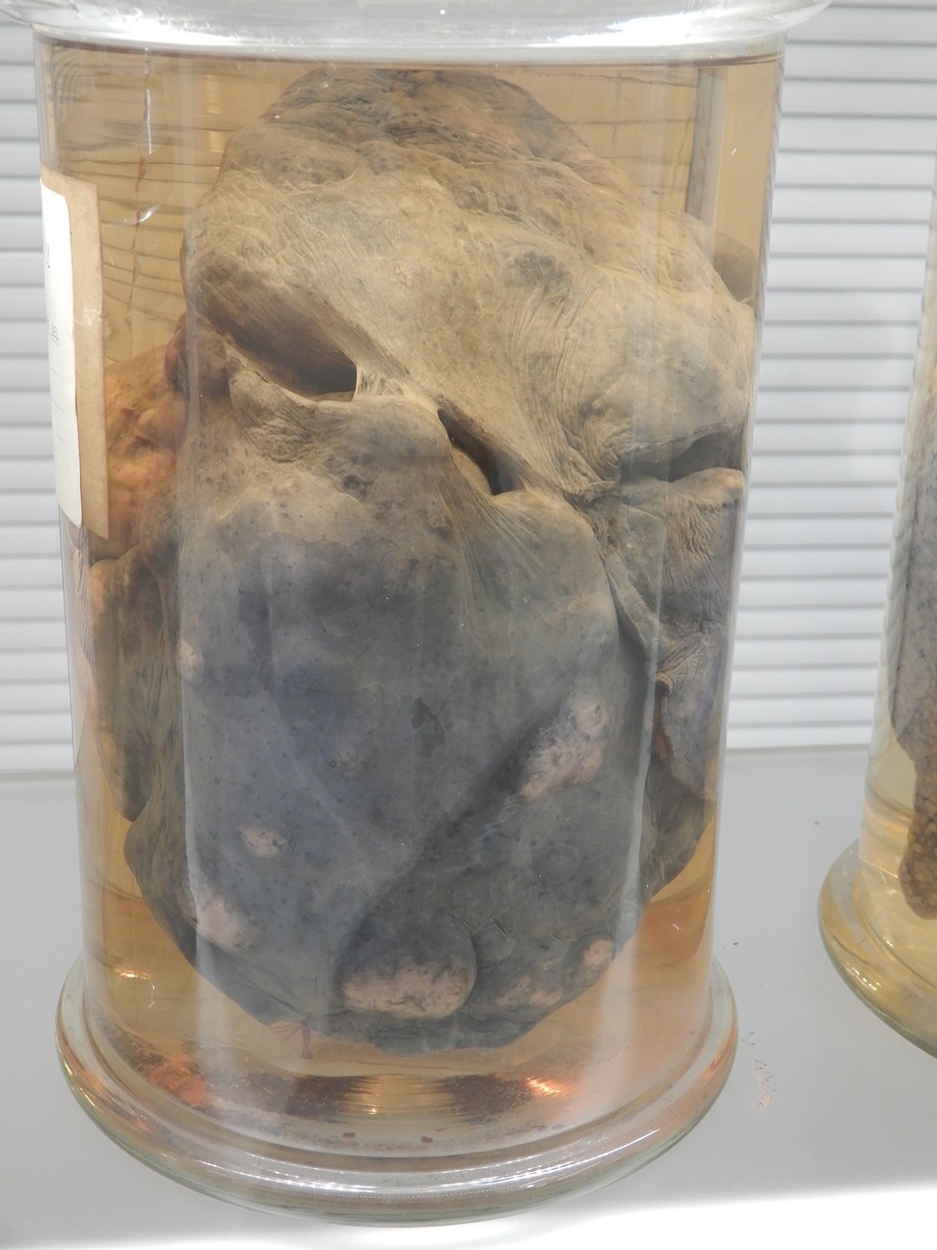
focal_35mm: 50
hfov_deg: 29.1
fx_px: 1805
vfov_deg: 38.2
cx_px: 468
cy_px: 625
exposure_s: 1/30
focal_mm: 8.9
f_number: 4
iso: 360
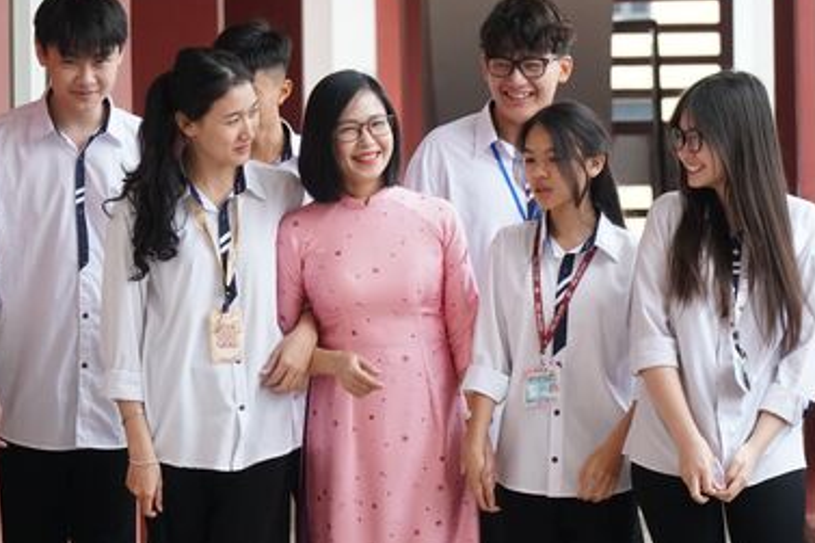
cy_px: 228
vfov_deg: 7.2
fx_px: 4322
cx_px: 378
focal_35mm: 191
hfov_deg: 10.8
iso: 1600
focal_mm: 80
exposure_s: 1/80
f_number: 5
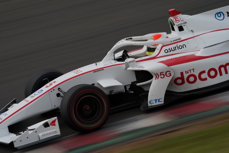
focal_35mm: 456
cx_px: 114
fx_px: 2900
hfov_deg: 4.5
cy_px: 76
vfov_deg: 3.0
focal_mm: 456
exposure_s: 1/125
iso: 100
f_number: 16
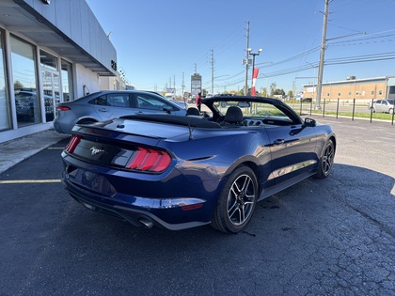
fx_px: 297
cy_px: 148
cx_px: 198
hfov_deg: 67.3
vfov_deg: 53.1
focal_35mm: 26
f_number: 1.6
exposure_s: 1/987
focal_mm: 5.96
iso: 50
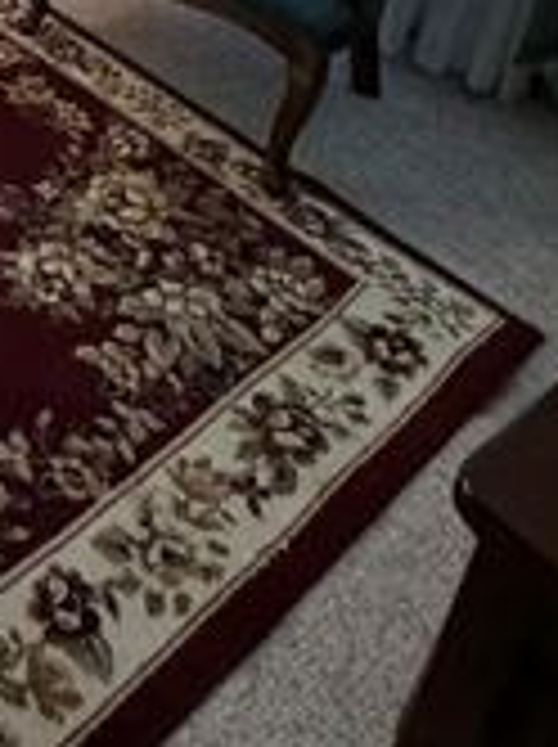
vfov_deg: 31.3
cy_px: -252
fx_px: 970
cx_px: -286
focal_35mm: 45
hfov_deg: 24.6
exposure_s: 1/42
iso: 400
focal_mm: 2.22
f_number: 2.2
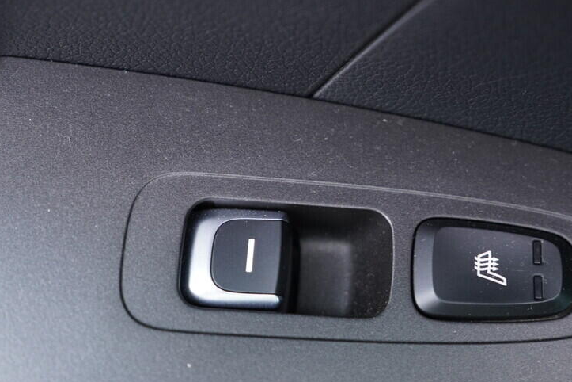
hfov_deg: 38.4
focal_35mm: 51
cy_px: 206
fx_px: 810
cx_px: 388
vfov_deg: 26.5
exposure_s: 1/40
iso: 640
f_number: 2.8
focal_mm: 24
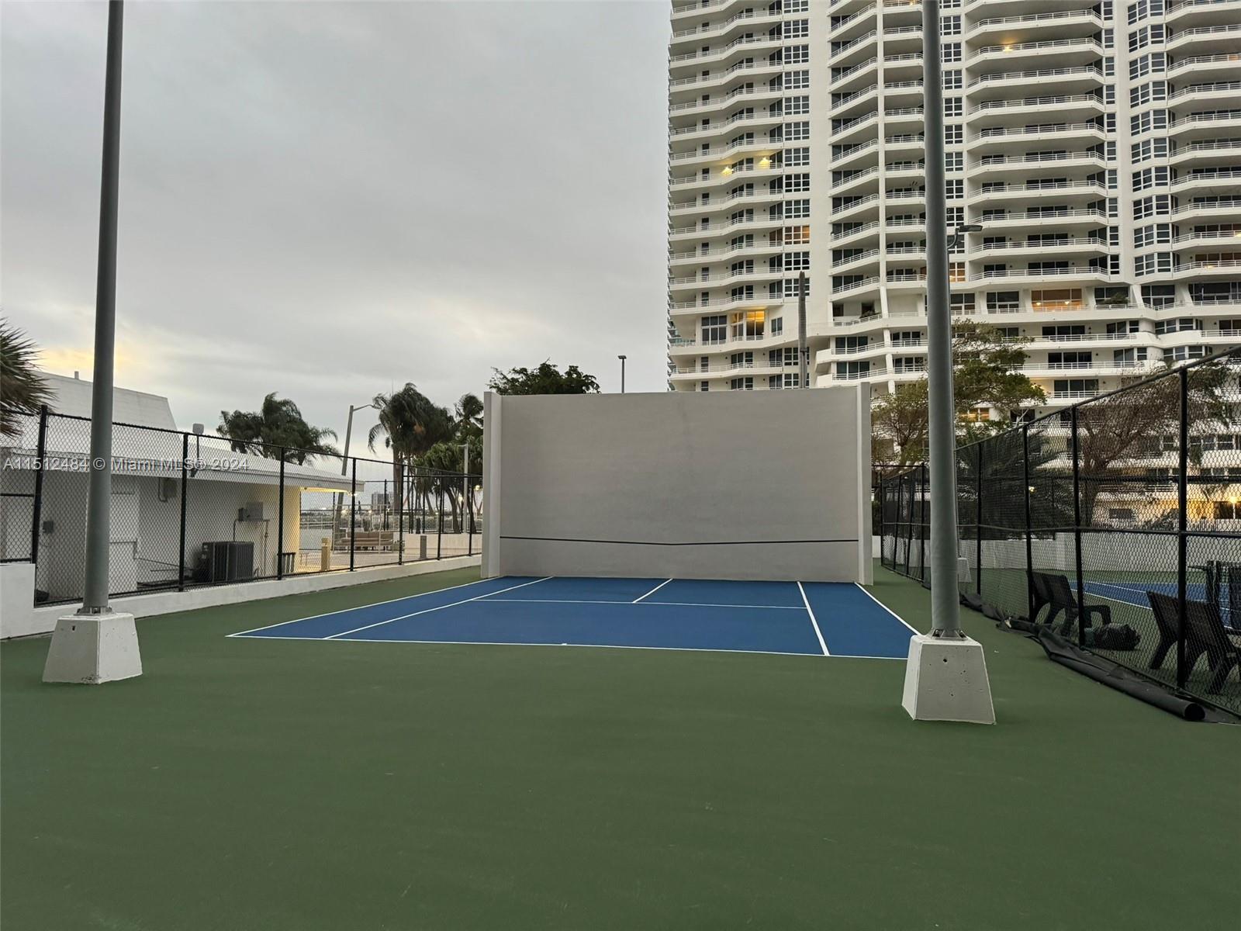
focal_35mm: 24
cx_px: 620
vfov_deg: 56.8
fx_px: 860
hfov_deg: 71.6
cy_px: 466
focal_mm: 6.86
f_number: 1.78
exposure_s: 1/60
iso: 320
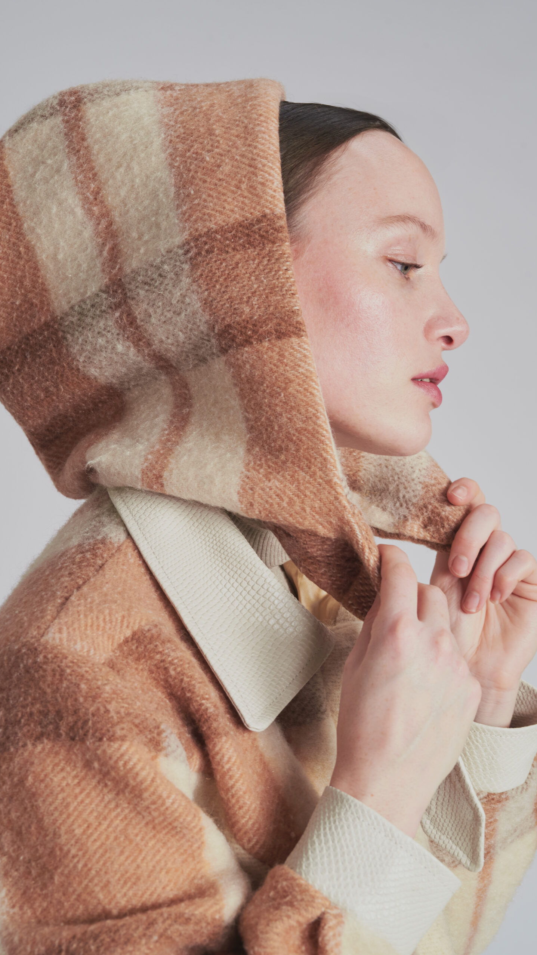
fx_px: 2127
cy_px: 477
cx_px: 233
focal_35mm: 84
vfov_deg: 25.3
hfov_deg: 14.4
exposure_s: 1/160
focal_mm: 80
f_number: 10
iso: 400
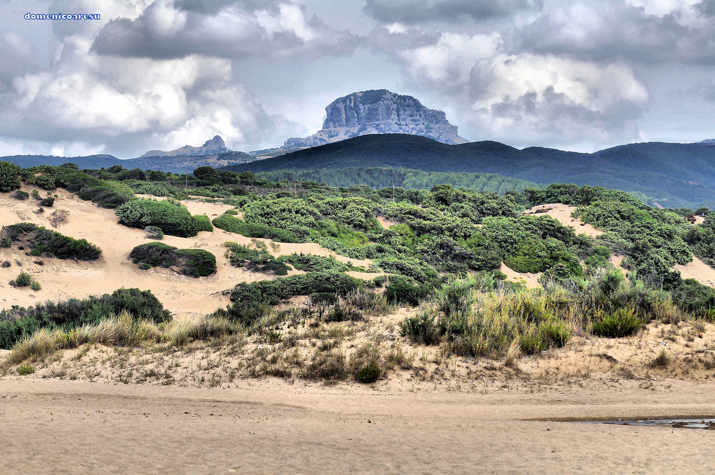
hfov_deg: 13.1
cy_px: 238
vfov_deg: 8.7
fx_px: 3124
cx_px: 358
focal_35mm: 158
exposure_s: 1/400
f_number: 10
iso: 200
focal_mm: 105
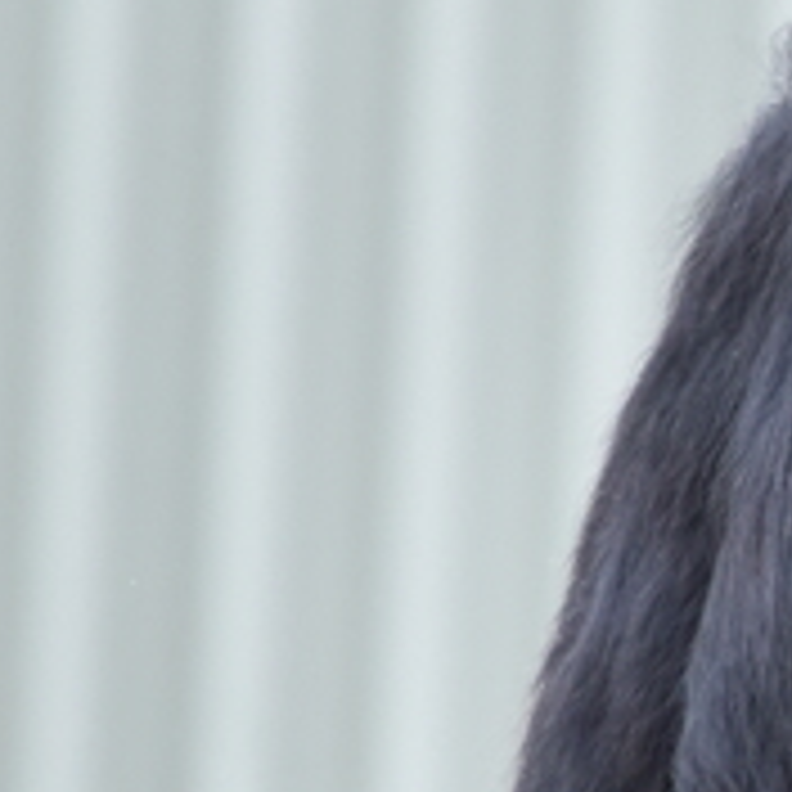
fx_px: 47940
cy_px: 549
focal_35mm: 1852
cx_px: 1593
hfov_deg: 0.9
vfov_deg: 0.9
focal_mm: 300
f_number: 5.6
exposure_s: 1/640
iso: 2000
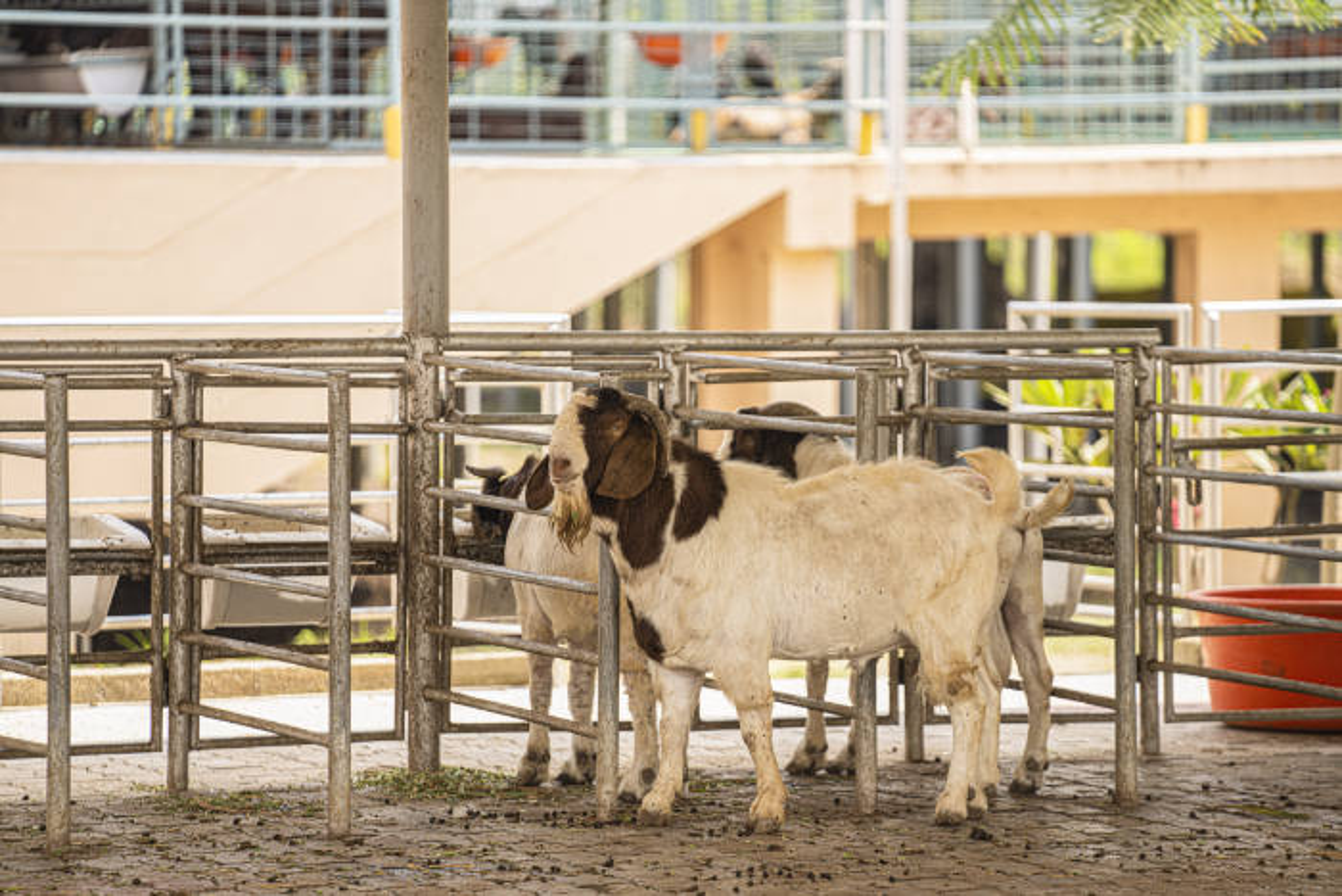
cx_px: 671
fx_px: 7457
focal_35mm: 200
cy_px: 448
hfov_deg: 10.3
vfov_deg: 6.9
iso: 100
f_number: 2.8
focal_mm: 200
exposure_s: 1/1250
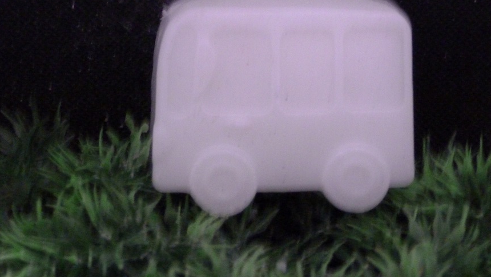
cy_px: 133
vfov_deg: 11.7
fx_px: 1354
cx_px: 245
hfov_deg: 20.6
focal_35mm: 104
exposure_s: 1/10
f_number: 3.4
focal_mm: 17.2
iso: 800
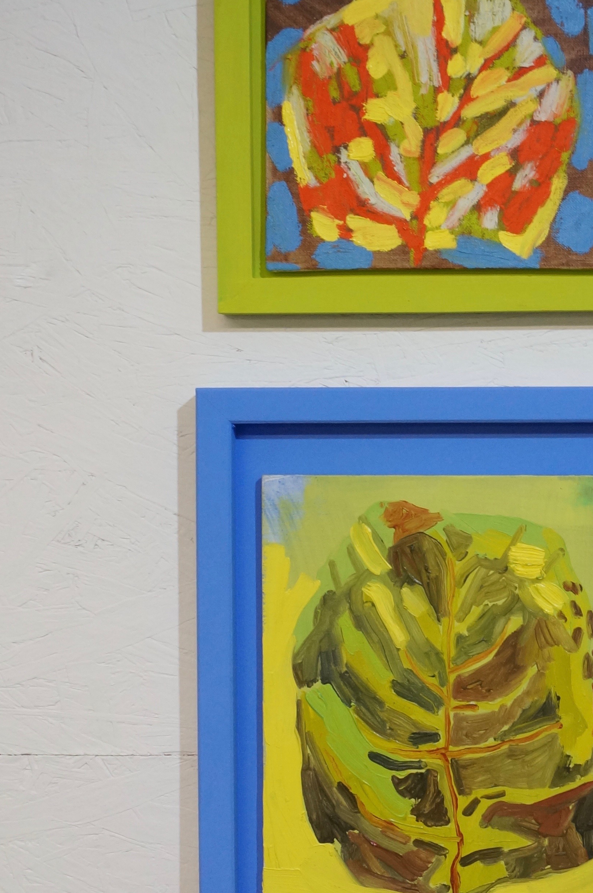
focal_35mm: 60
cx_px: 439
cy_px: 430
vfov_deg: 33.4
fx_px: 1486
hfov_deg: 22.4
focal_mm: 20
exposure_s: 1/13
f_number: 7.1
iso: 800
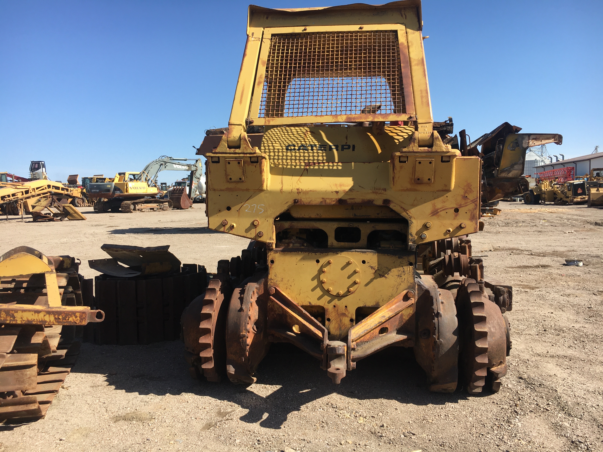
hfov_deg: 61.7
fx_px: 505
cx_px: 302
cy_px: 226
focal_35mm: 29
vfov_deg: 48.2
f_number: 2.2
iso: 25
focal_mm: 4.15
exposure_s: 1/1099
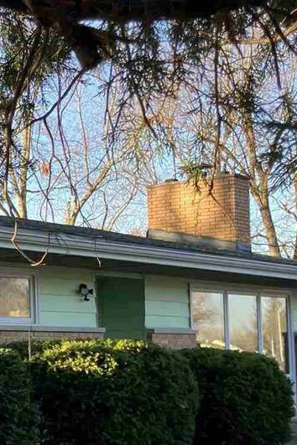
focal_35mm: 79
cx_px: -89
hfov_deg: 16.3
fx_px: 978
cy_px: 272
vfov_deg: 25.6
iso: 20
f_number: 1.8
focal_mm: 3.99
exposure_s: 1/134
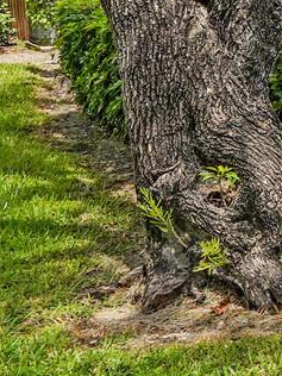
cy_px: -123
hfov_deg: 12.5
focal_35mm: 78
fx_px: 847
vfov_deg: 22.2
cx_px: 754
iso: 800
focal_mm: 16
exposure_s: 1/1250
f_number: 8
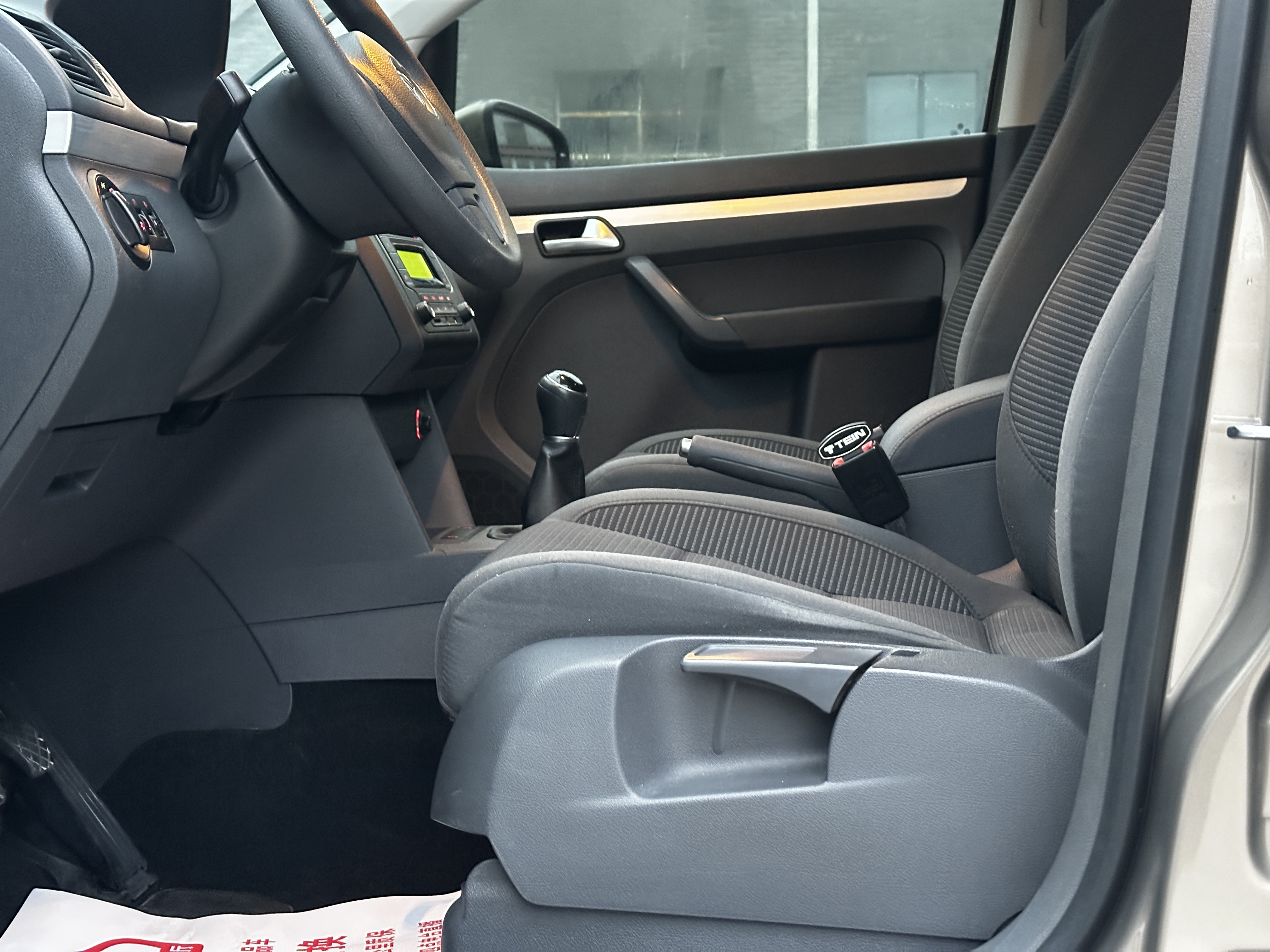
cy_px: 476
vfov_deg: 30.3
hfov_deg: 39.7
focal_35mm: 48
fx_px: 1761
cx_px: 635
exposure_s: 1/29
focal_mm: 6.86
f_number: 1.78
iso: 640
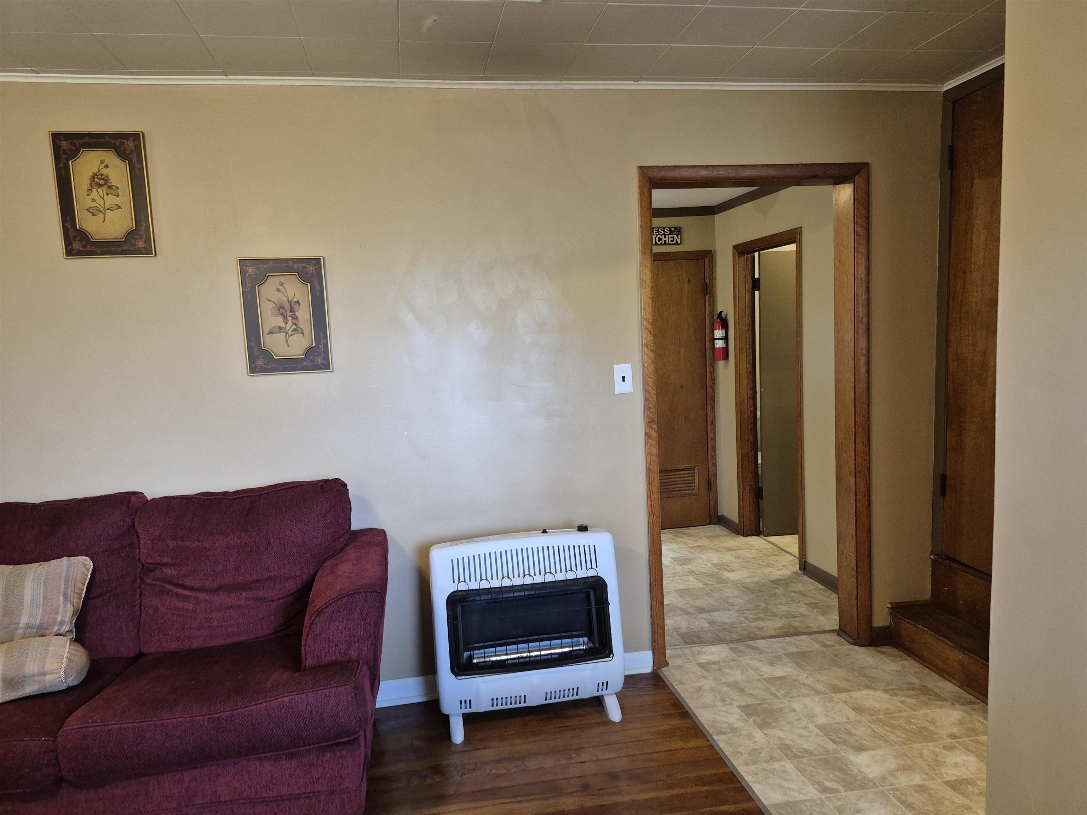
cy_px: 408
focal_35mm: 23
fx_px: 722
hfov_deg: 73.9
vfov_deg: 58.9
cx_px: 544
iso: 500
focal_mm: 5.4
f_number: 1.8
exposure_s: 1/120
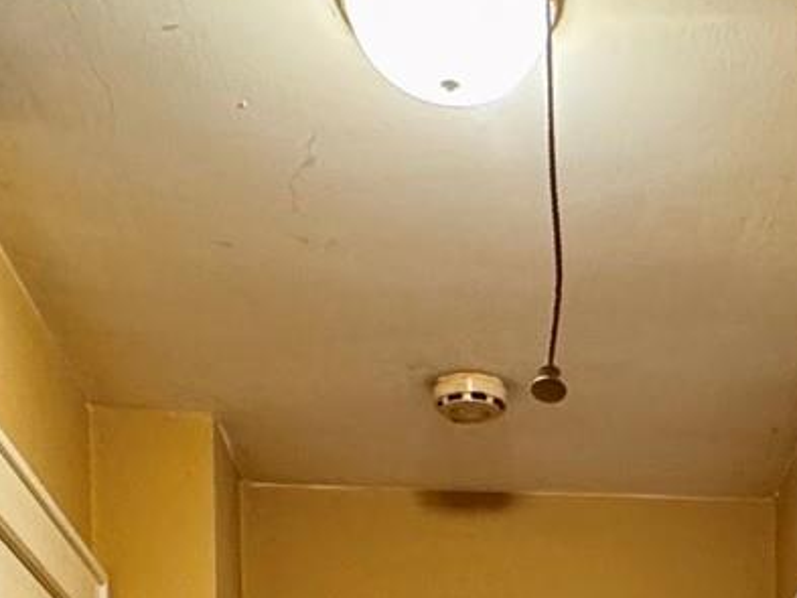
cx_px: 665
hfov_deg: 26.1
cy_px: 1125
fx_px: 1681
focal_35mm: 73
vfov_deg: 16.4
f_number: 2.2
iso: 250
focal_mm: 2.22
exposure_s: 1/60
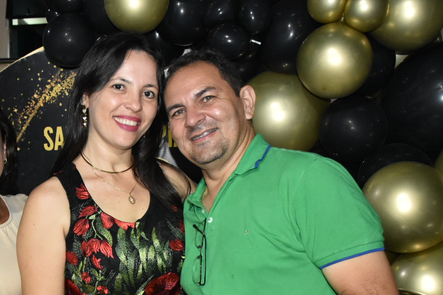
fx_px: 701
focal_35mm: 57
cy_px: 274
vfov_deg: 23.1
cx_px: 58
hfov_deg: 33.5
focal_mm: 20
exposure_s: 1/100
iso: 2500
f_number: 3.5
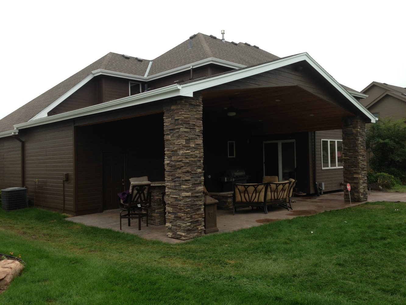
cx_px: 203
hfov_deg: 55.3
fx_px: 387
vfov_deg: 43.0
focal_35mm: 33
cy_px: 152
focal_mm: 4.13
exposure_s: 1/239
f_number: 2.4
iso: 50
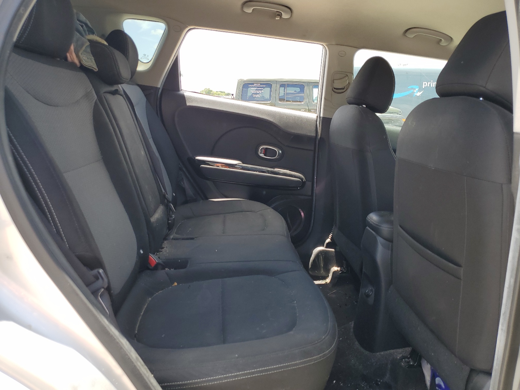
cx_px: 260
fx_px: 391
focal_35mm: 26
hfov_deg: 67.3
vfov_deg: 53.1
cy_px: 195
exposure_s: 1/435
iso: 50
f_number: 1.5
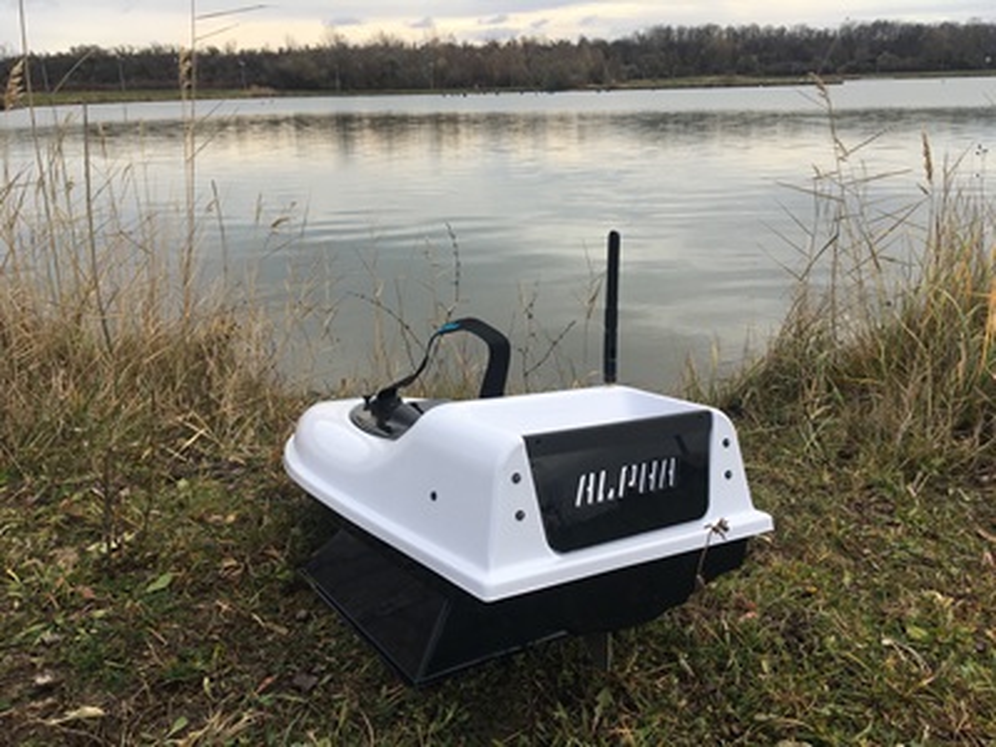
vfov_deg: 48.2
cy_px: 374
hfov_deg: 61.7
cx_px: 498
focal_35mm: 29
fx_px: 834
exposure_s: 1/605
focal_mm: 4.15
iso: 25
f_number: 2.2
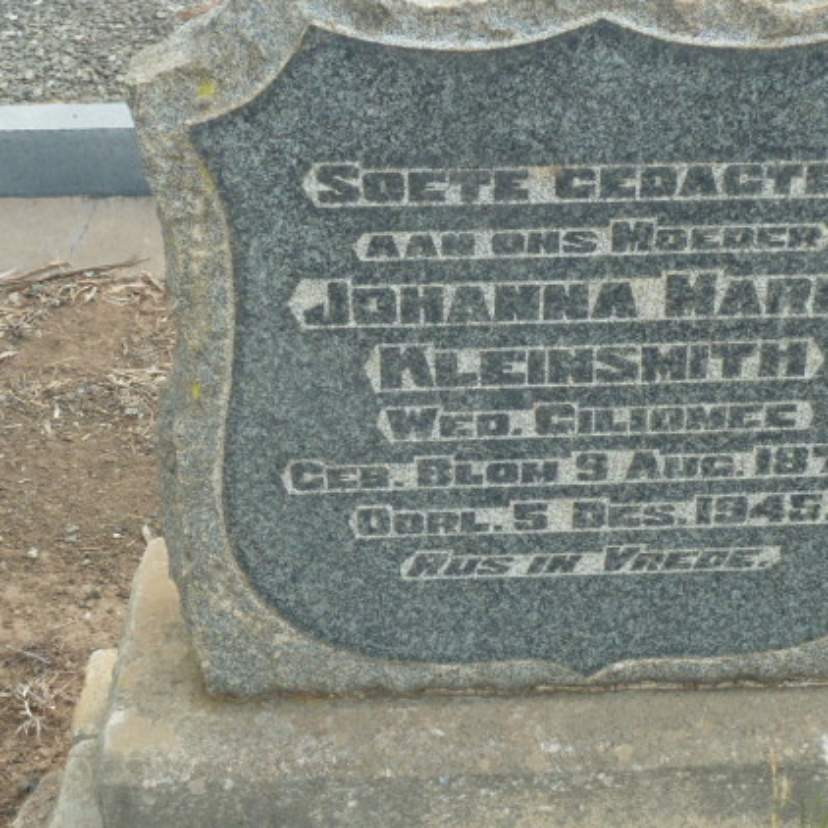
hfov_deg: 29.0
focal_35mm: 59
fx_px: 1597
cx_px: 508
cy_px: 373
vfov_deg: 29.1
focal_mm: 7.3
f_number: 3.7
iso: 160
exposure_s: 1/125
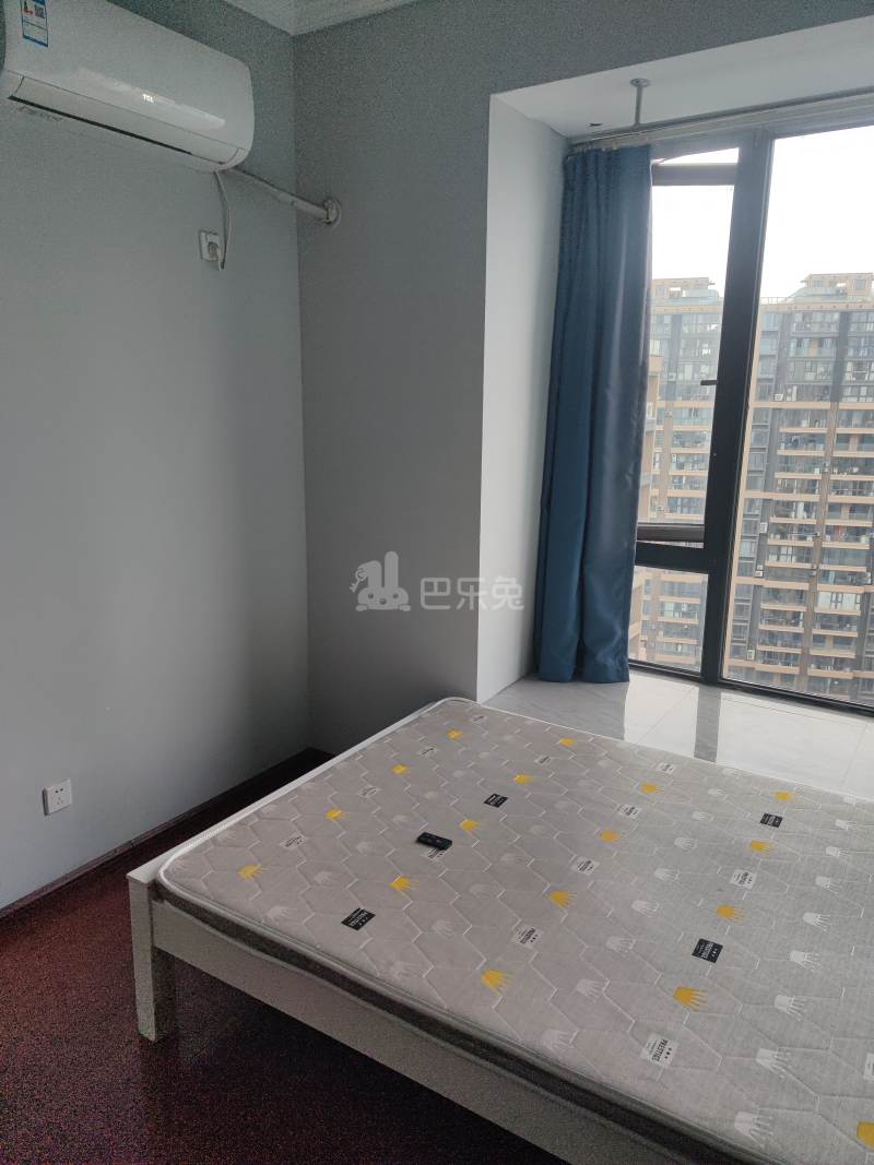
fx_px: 808
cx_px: 437
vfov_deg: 71.6
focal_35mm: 24
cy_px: 582
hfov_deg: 56.8
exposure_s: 1/256
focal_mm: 6.78
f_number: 1.85
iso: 50
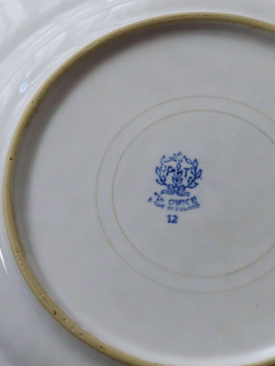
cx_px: 176
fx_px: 2214
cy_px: 184
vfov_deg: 9.5
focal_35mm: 209
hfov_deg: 7.1
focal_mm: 24.3
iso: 200
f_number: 2.8
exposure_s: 1/80
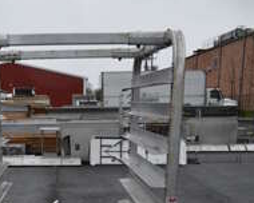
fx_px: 481
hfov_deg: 29.0
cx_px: 56
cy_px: 281
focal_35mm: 64
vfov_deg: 21.1
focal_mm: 18
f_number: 5.6
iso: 360
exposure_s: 1/250
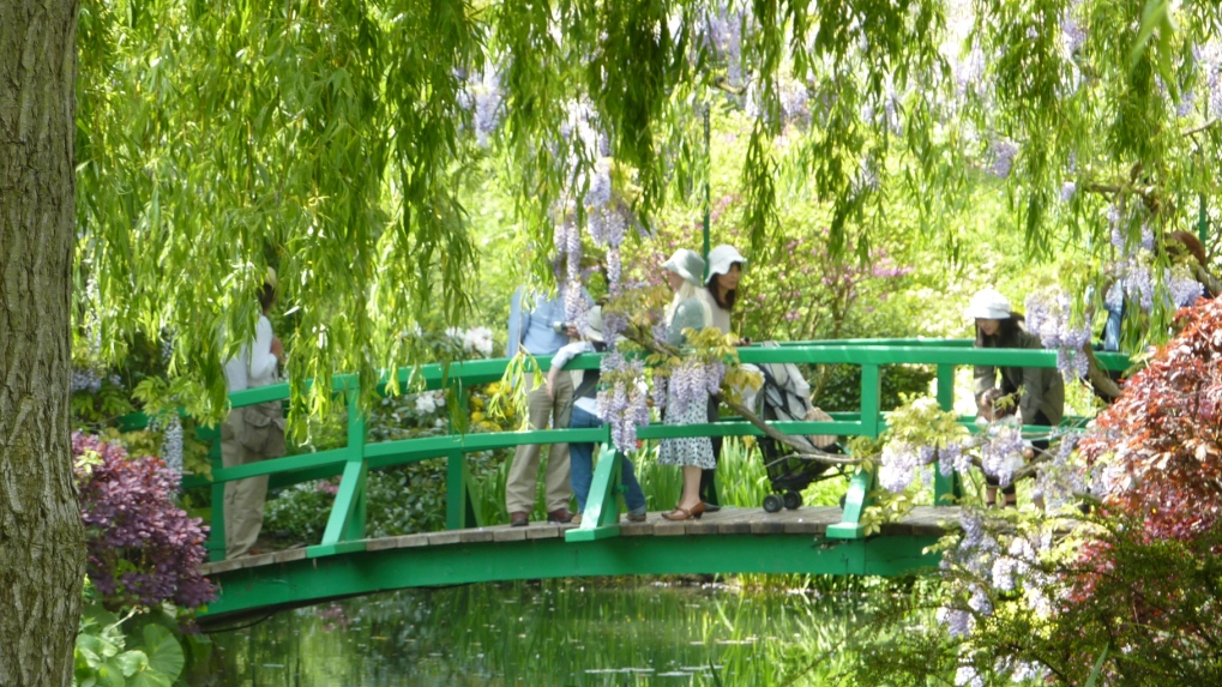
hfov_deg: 13.4
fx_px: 5216
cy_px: 400
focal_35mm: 161
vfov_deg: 7.5
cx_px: 613
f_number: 4.5
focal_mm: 24.1
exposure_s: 1/60
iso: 80
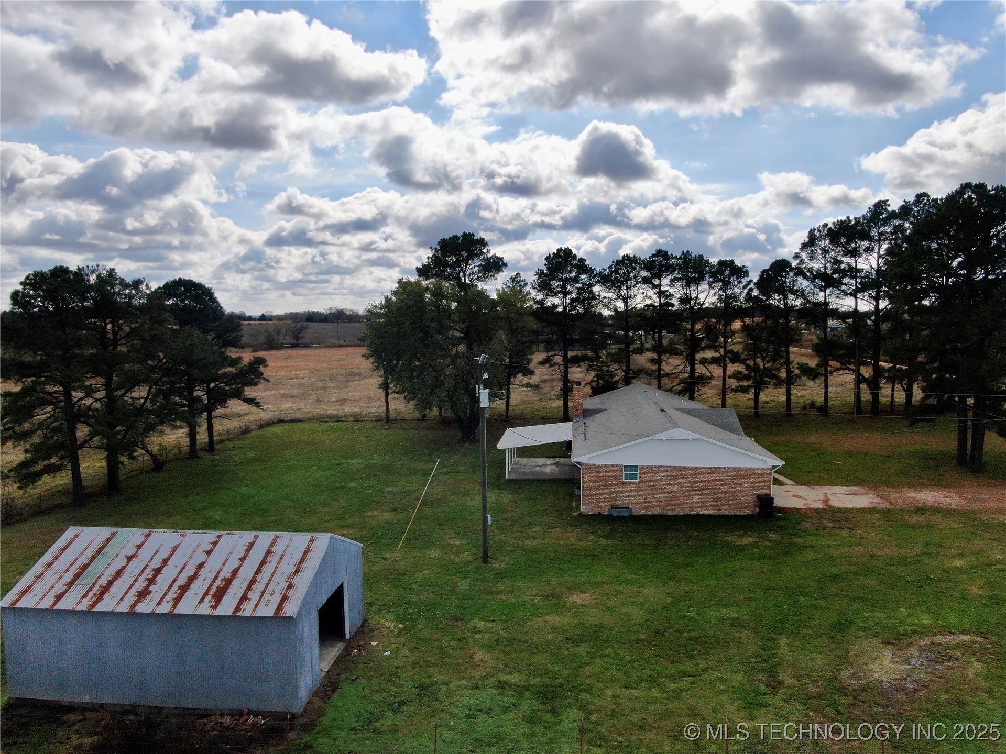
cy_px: 377
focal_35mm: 24
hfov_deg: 71.6
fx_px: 697
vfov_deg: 56.8
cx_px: 503
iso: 100
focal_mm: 4.39
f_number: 2.8
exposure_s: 1/3200
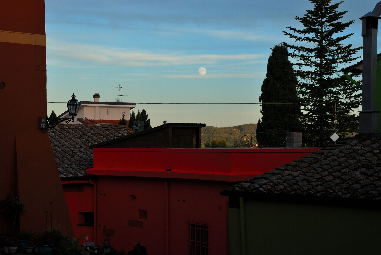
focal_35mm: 78
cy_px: 128
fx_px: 827
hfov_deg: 26.0
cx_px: 190
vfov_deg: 17.5
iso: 100
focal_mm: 52
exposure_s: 1/50
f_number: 14
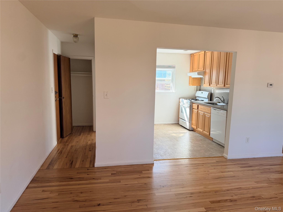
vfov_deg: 56.8
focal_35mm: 24
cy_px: 106
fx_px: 196
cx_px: 142
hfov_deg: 71.6
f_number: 1.78
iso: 200
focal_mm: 6.76
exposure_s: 1/234
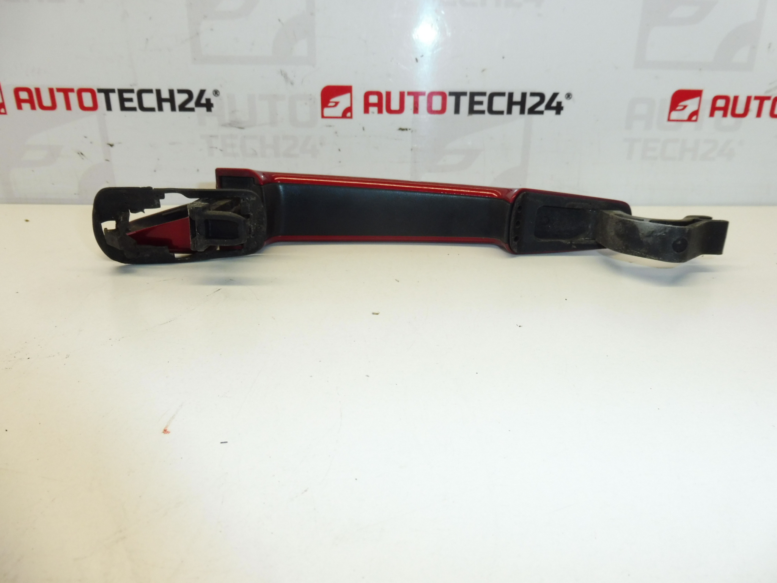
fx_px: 539
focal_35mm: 24
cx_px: 388
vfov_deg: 56.8
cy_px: 292
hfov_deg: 71.6
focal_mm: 4.3
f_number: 4
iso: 200
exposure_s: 1/125
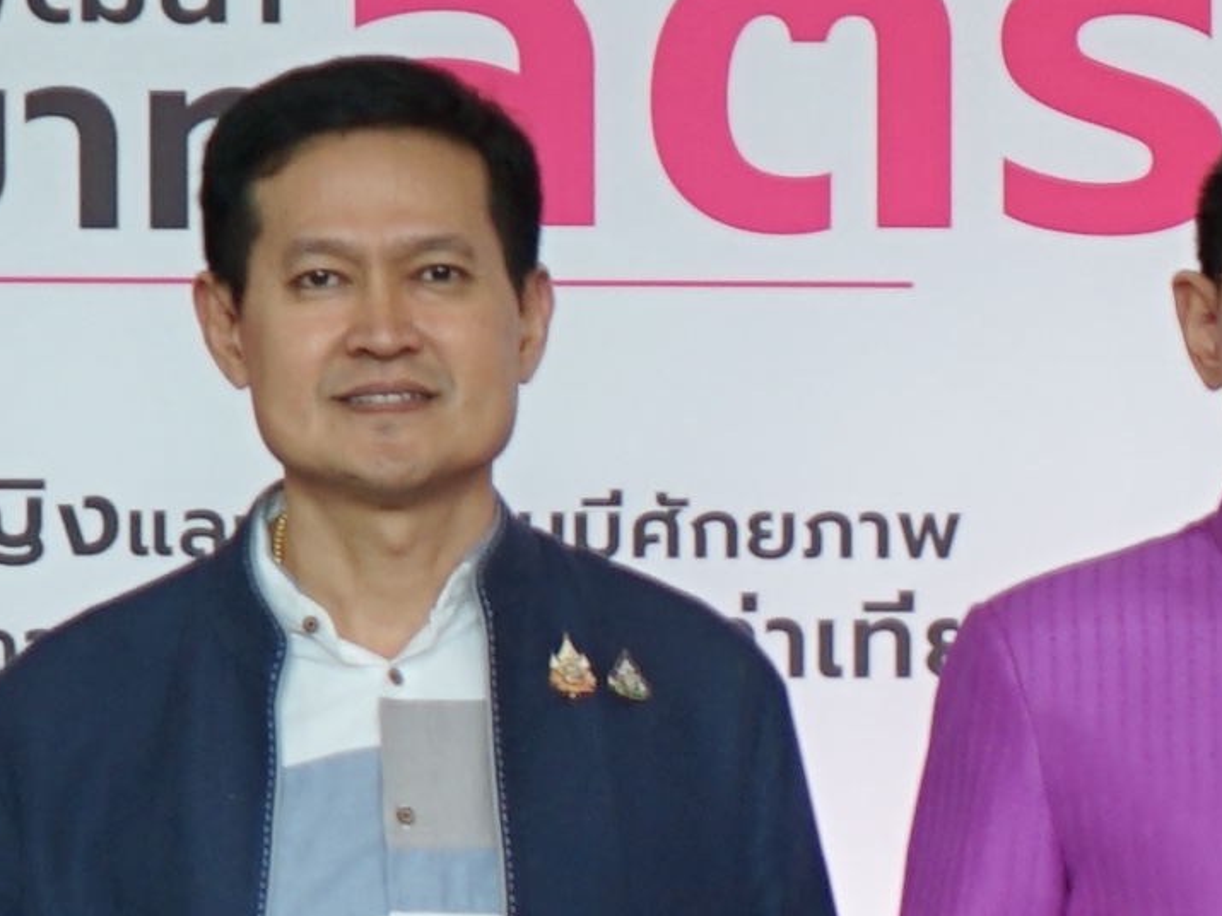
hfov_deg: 8.4
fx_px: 7977
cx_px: 2311
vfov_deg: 6.5
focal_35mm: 226
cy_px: 1244
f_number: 3.5
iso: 200
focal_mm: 28
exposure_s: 1/60
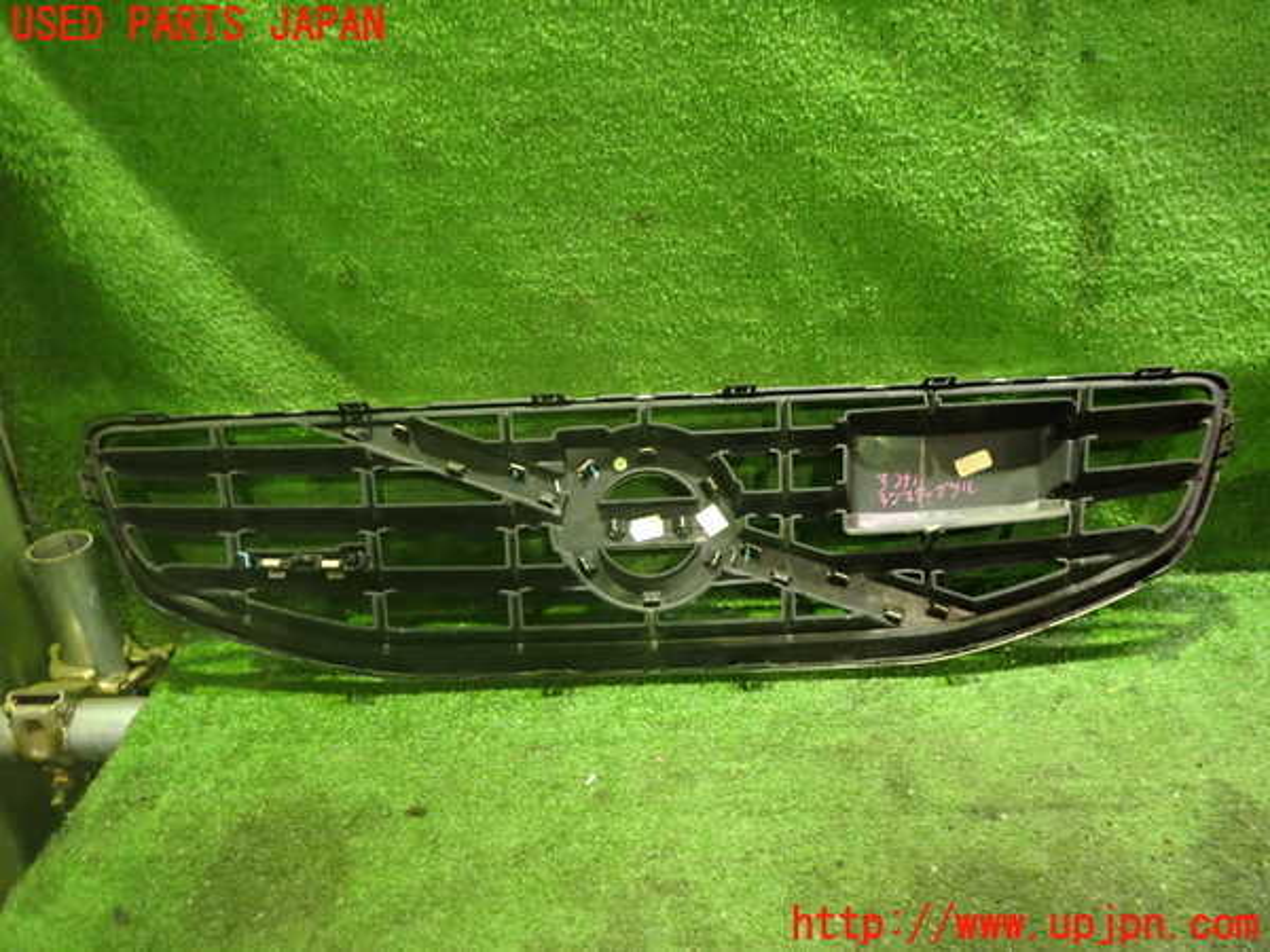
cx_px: 635
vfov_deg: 46.8
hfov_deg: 60.0
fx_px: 1101
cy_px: 476
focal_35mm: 30
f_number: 2.3
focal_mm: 5.4
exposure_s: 1/20
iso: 800
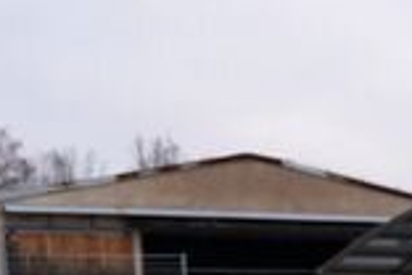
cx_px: 724
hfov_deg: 9.6
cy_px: 728
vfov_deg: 6.3
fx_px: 2334
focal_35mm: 204
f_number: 5.6
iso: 100
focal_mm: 31
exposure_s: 1/125
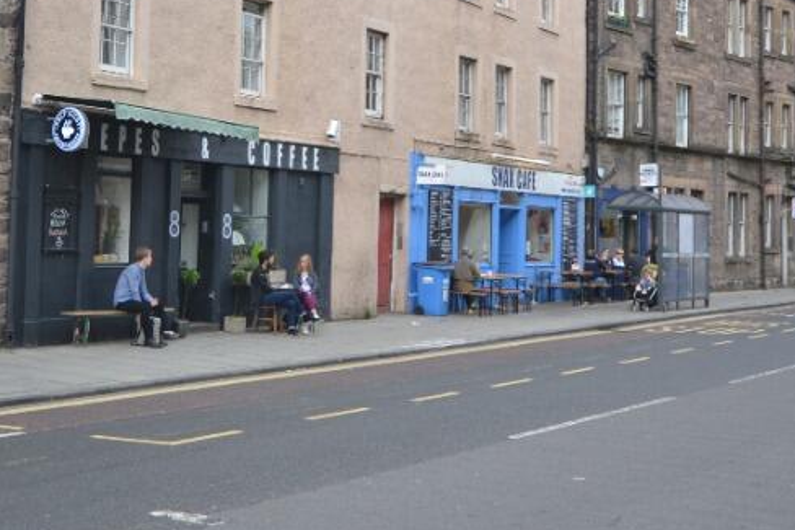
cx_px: 311
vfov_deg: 21.3
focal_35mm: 63
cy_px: 115
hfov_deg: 31.8
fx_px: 1391
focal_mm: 20
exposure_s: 1/125
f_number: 5.6
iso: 160
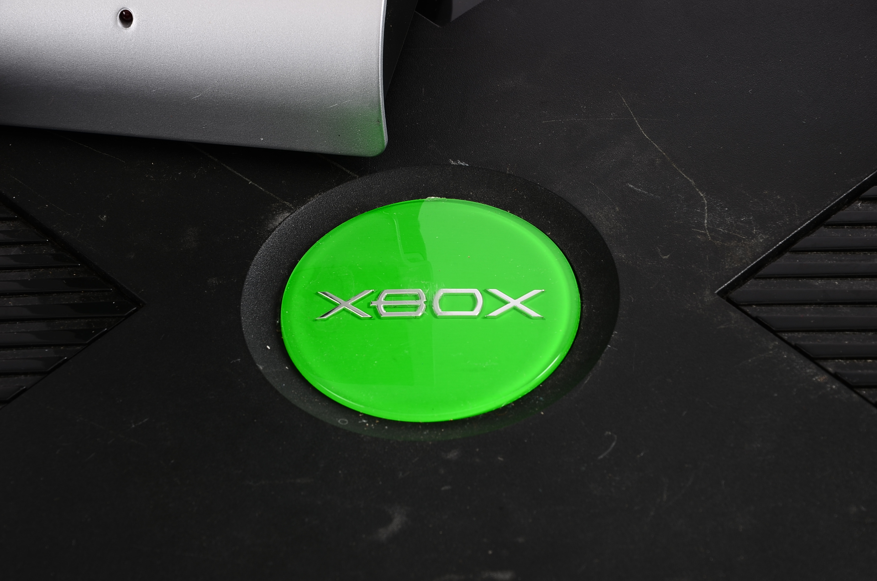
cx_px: 438
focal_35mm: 158
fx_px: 3829
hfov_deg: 13.1
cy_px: 290
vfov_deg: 8.7
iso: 100
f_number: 11
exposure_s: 1/200
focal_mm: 105
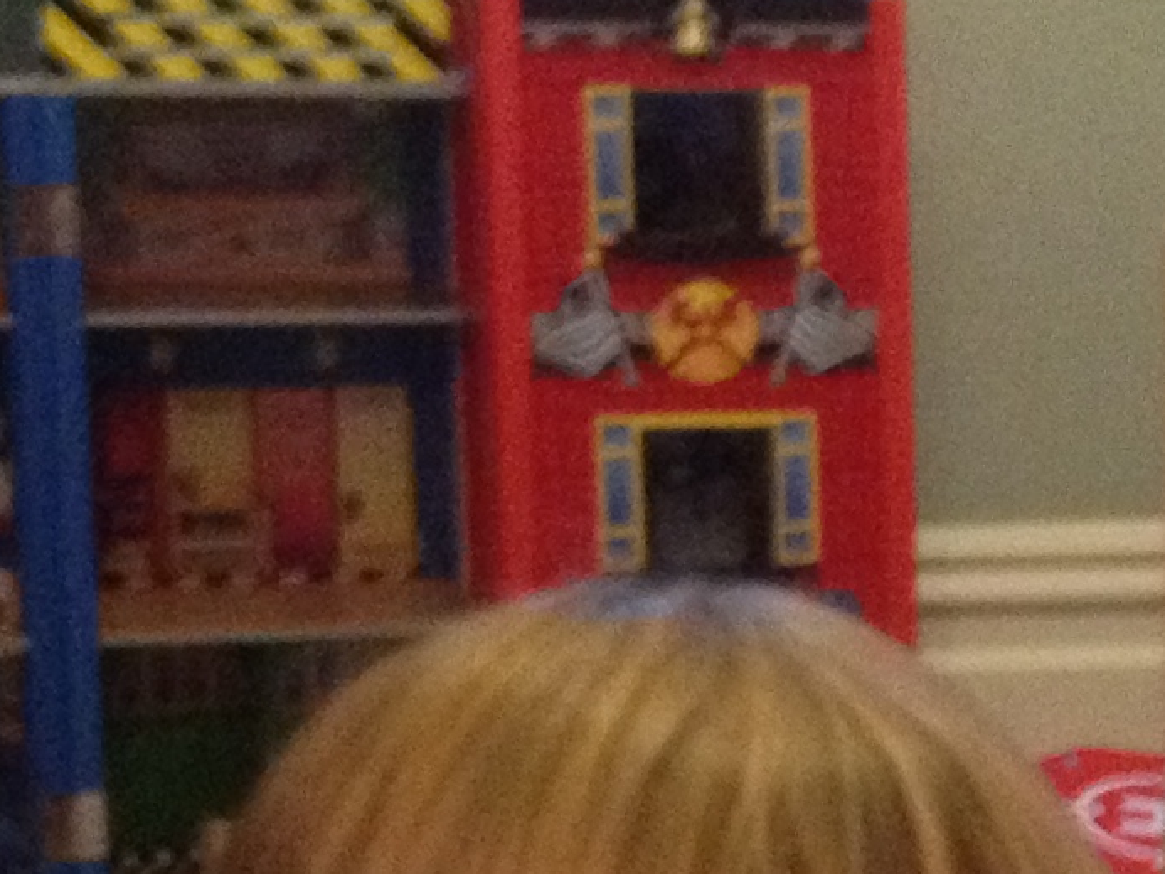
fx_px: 5553
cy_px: 802
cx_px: 1823
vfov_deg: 9.0
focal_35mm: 165
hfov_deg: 11.4
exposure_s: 1/15
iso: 400
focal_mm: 4.28
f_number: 2.4
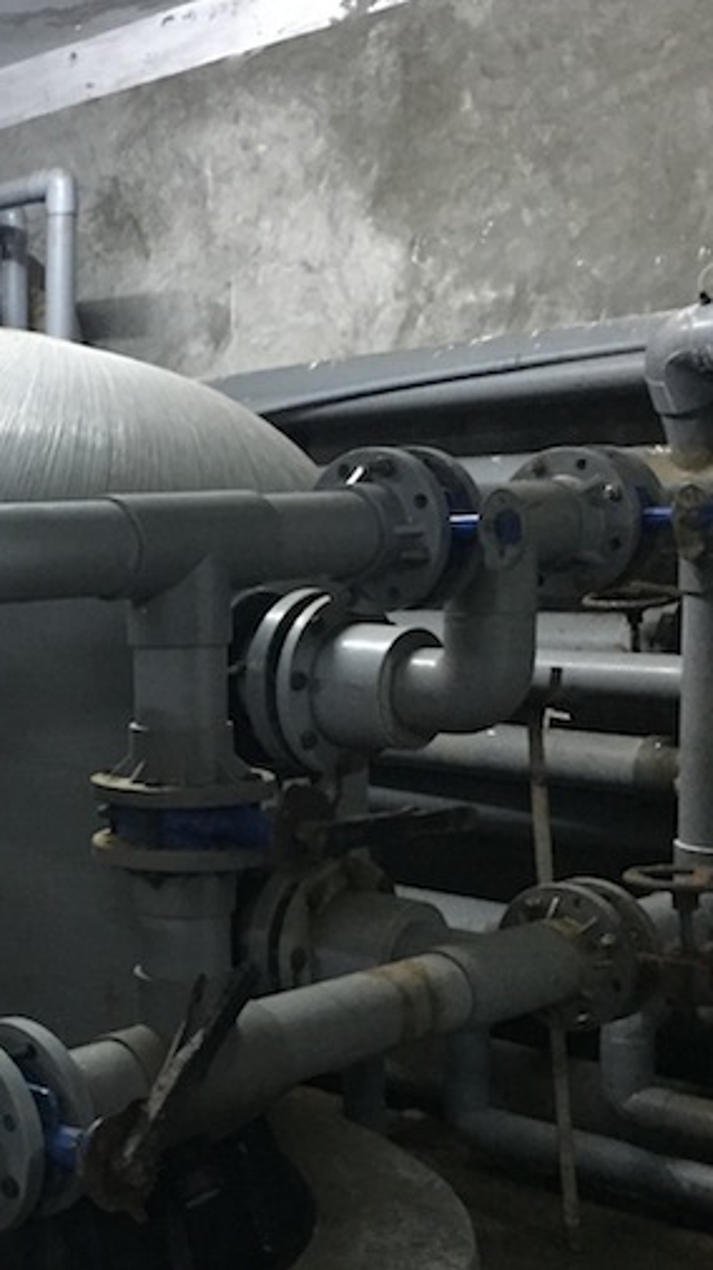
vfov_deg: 41.3
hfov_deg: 22.3
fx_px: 1683
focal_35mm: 50
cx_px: -110
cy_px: 700
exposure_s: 1/17
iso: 400
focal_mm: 4.15
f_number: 2.2
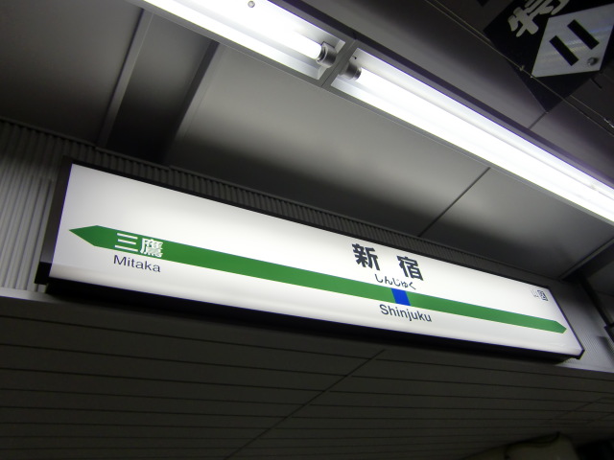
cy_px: 230
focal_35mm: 28
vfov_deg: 49.7
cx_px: 307
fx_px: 497
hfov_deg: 63.4
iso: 64
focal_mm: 4.9
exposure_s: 1/100
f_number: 2.6
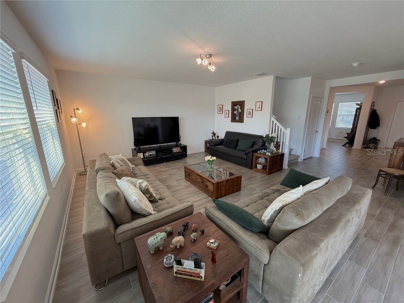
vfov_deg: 85.7
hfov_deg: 102.1
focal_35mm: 14
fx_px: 163
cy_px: 152
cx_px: 202
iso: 250
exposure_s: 1/120
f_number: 2.2
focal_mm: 2.22
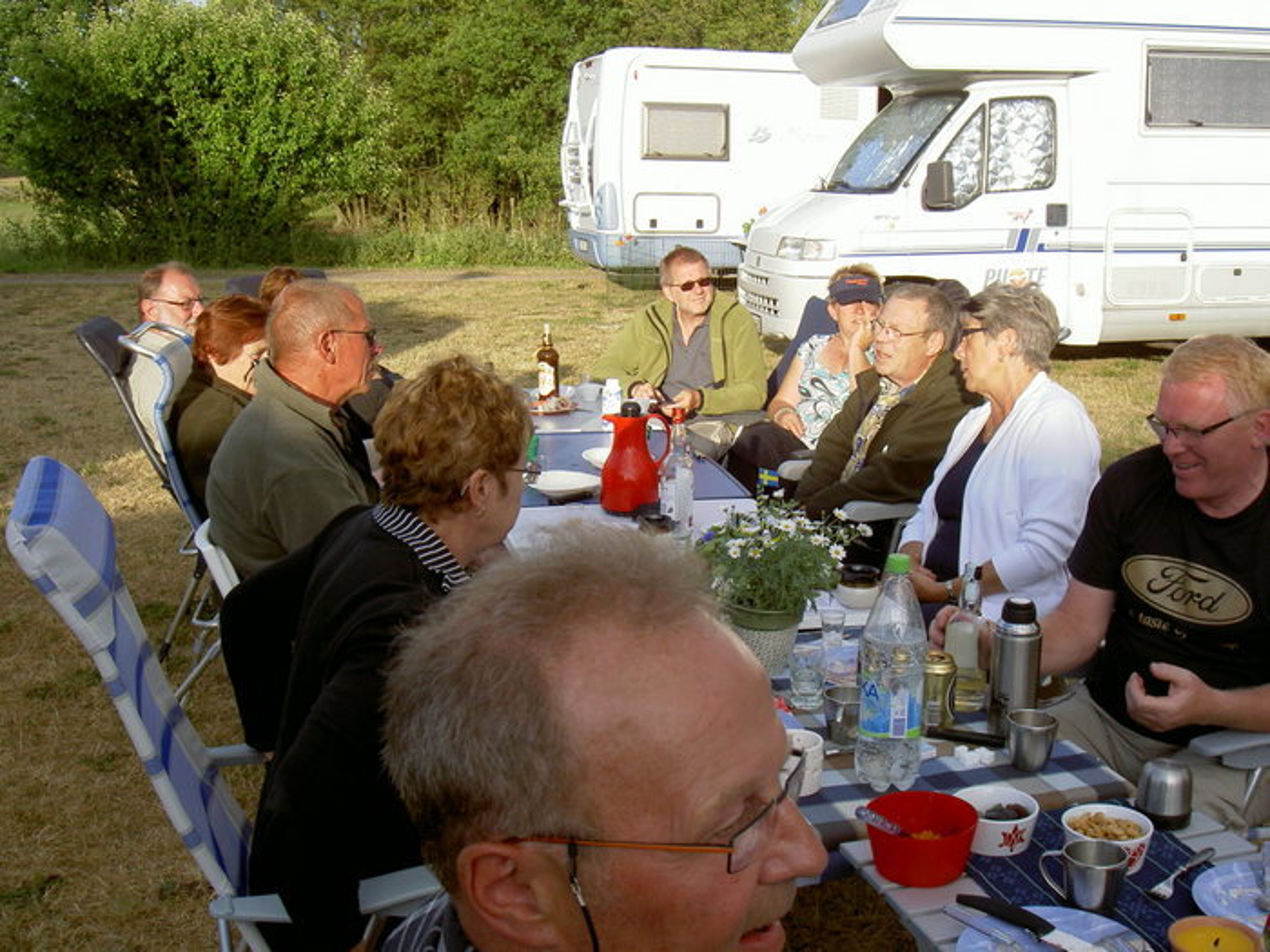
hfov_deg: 47.9
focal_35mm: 39
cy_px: 476
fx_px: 1431
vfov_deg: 36.8
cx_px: 635
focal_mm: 8
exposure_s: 1/250
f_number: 4.7
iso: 100
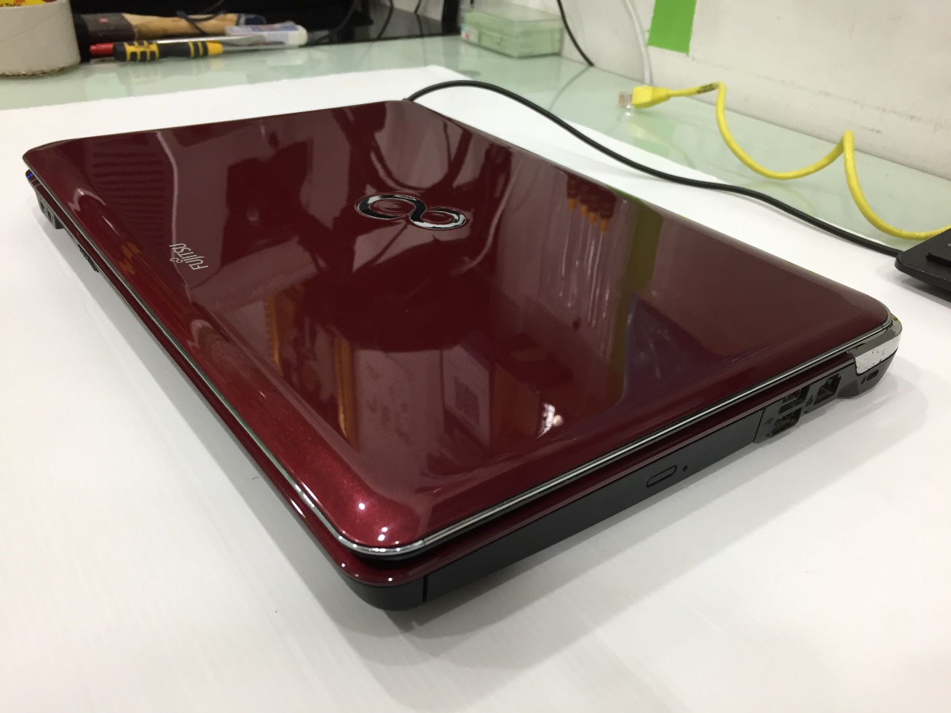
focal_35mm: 29
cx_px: 476
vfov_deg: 48.2
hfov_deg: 61.7
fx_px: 797
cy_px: 356
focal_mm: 4.15
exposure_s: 1/33
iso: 80
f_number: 2.2
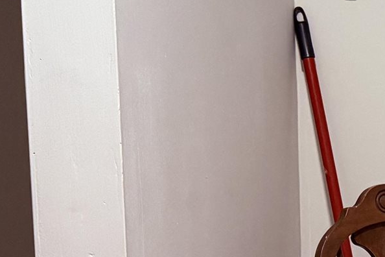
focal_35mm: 129
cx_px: 609
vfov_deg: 10.6
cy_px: 219
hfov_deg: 14.6
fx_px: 1379
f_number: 1.78
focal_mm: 6.76
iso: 400
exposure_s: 1/60
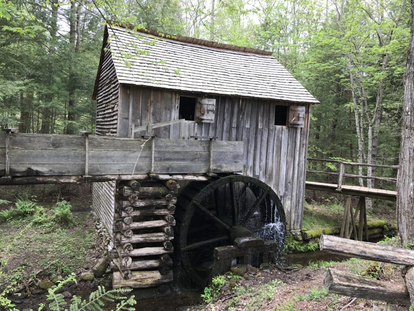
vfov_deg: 49.7
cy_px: 156
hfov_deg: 63.4
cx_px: 207
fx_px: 335
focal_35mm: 28
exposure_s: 1/231
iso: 20
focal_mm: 3.99
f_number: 1.8
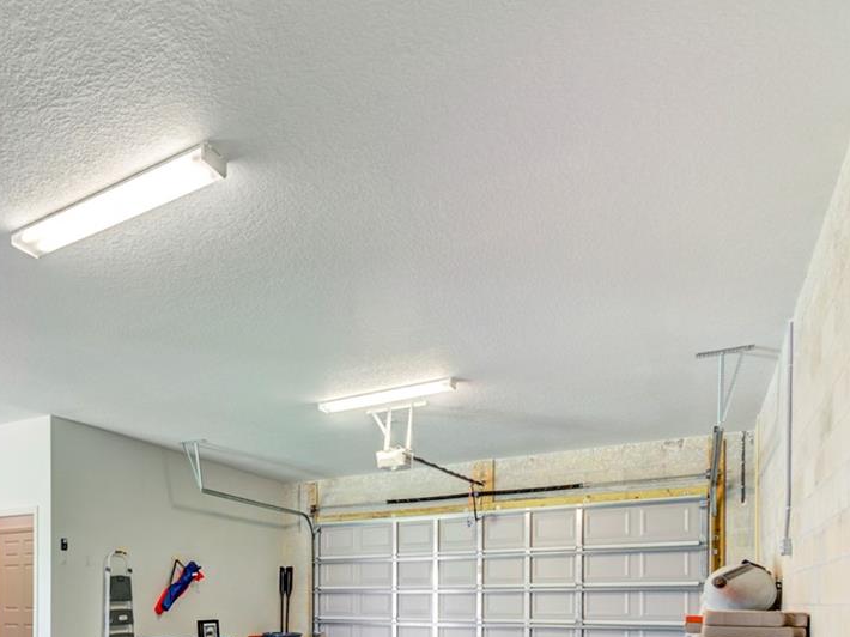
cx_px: 238
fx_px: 638
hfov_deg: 64.3
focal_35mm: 26
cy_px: 590
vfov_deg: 46.9
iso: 400
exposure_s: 1/8
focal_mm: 12
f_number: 8
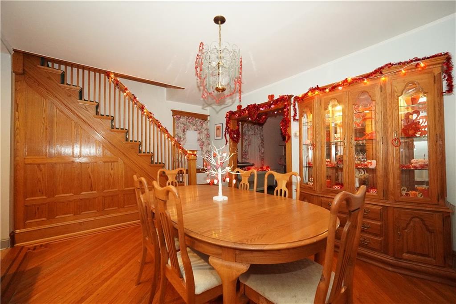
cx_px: 228
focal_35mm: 15
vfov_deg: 77.3
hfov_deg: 100.4
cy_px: 152
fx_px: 190
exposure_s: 1/125
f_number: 4.5
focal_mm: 10
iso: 6400
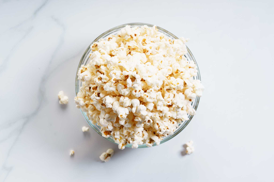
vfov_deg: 15.2
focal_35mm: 90
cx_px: 137
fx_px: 685
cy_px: 91
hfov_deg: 22.6
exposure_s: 1/125
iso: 160
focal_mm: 90
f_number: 9
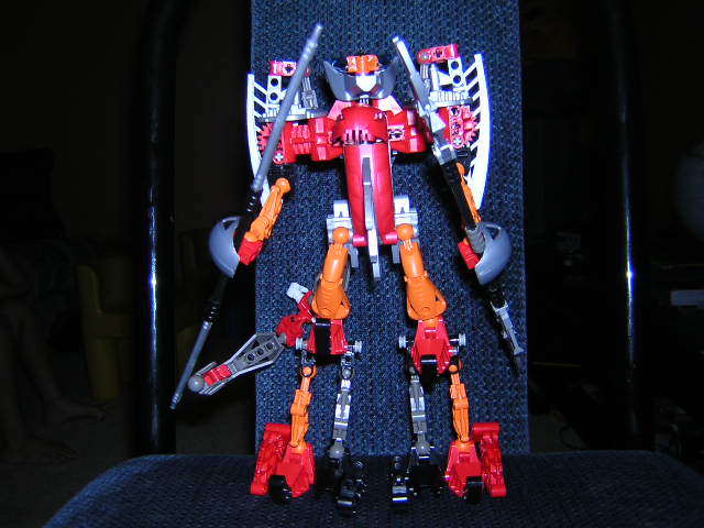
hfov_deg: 51.4
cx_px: 352
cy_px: 264
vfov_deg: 39.7
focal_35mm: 36
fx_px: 732
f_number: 2.6
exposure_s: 1/60.1
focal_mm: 4.7
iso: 100
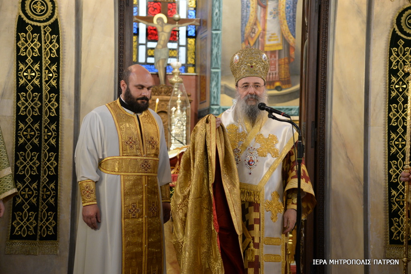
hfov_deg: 27.0
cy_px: 137
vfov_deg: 18.2
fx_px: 856
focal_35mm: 75
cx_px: 206
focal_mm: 75
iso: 2500
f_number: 4
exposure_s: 1/80
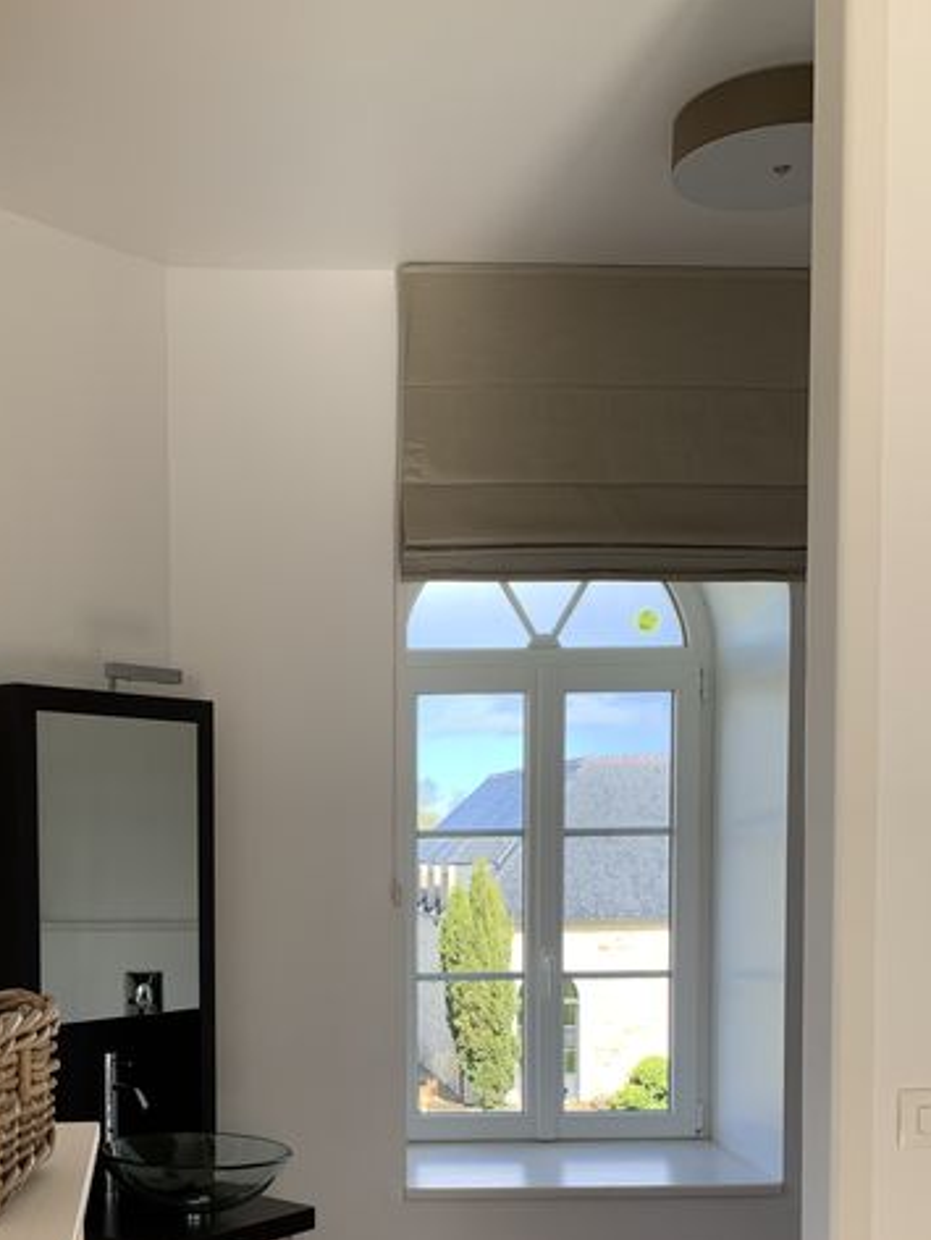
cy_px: 941
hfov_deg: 32.2
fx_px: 1577
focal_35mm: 44
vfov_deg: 41.6
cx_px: 210
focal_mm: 4.25
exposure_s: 1/195
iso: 25
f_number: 1.8
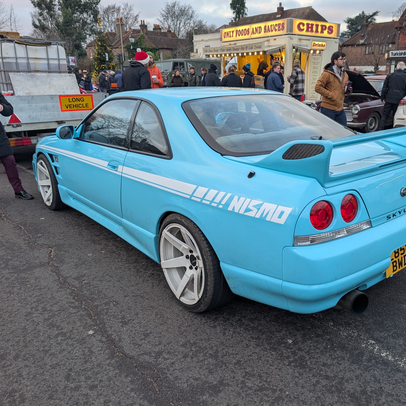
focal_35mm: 29
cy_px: 208
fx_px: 385
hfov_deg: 54.8
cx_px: 261
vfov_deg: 55.6
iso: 56
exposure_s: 1/137
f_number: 1.68
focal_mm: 6.9
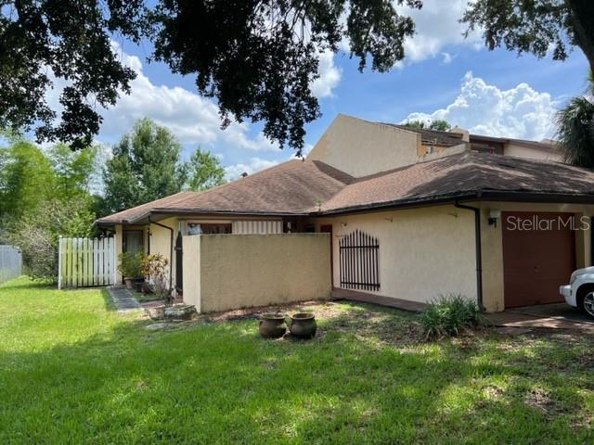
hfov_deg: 67.3
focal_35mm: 26
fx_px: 446
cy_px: 222
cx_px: 297
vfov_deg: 53.1
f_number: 1.5
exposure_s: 1/2252
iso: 50
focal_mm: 5.7
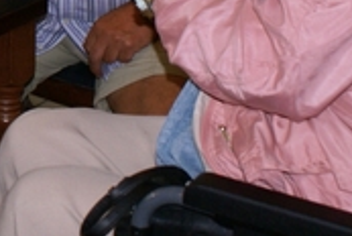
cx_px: -136
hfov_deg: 14.4
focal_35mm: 135
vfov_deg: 9.8
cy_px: -140
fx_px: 1322
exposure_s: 1/60
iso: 400
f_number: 5.6
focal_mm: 26
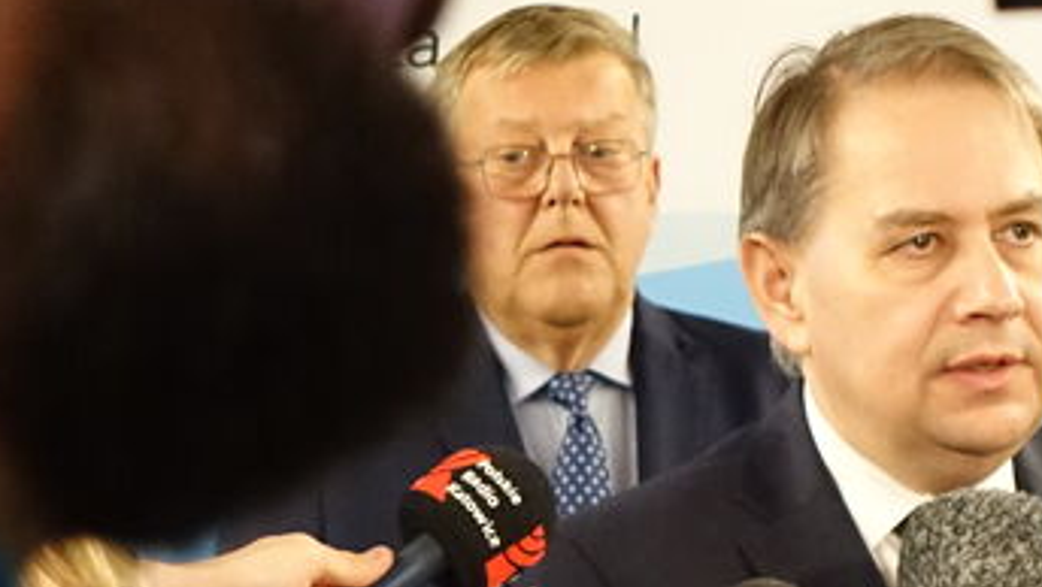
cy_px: 321
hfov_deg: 9.8
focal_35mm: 219
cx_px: 960
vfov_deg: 5.6
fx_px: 6055
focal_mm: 21.94
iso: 1600
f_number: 2.8
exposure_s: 1/100
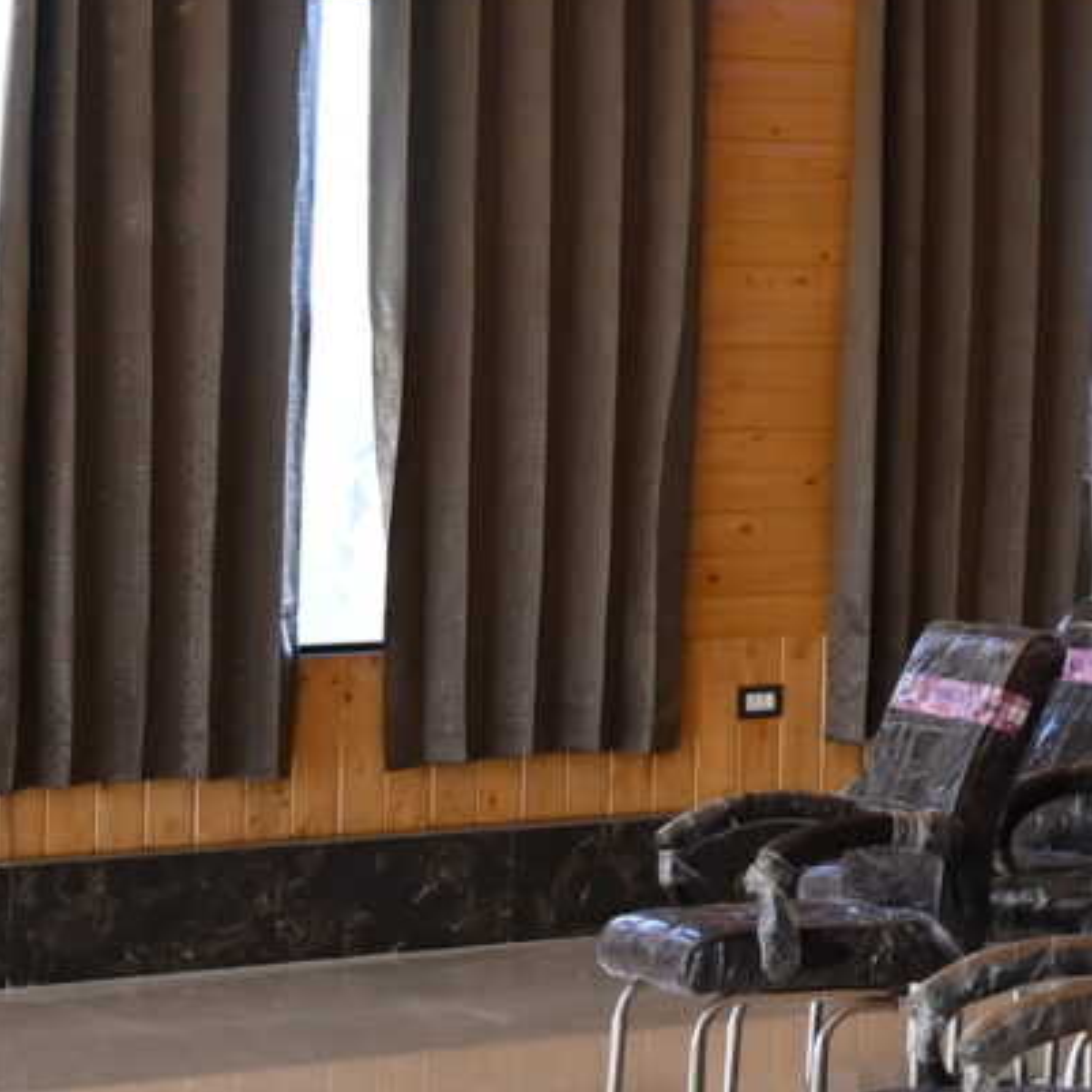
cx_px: 2598
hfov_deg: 11.3
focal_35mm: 130
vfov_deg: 13.2
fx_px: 4640
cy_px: -29
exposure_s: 1/160
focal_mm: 24
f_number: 4
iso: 400
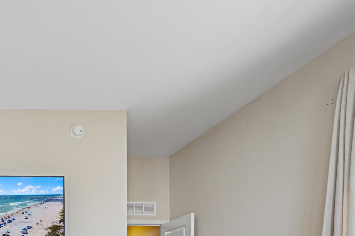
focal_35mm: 33
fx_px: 325
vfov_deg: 36.3
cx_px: 18
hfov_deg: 49.2
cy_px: 231
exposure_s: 1/5
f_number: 4
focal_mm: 10
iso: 100
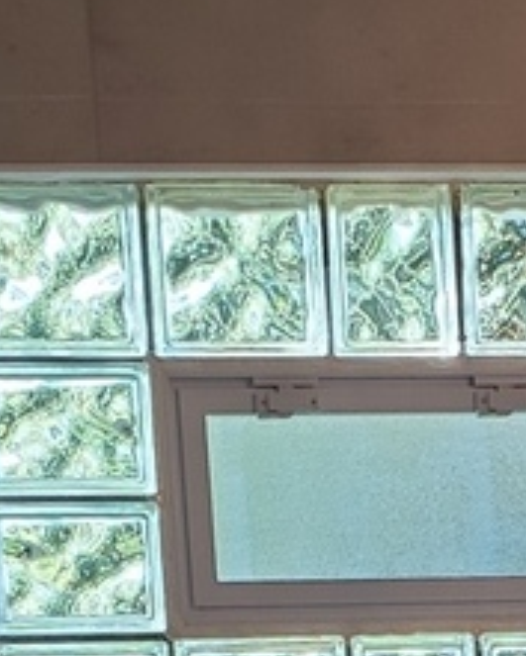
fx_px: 2411
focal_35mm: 124
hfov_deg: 12.1
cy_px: 1128
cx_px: 654
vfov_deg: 14.0
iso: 100
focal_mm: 4.3
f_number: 2.4
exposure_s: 1/60
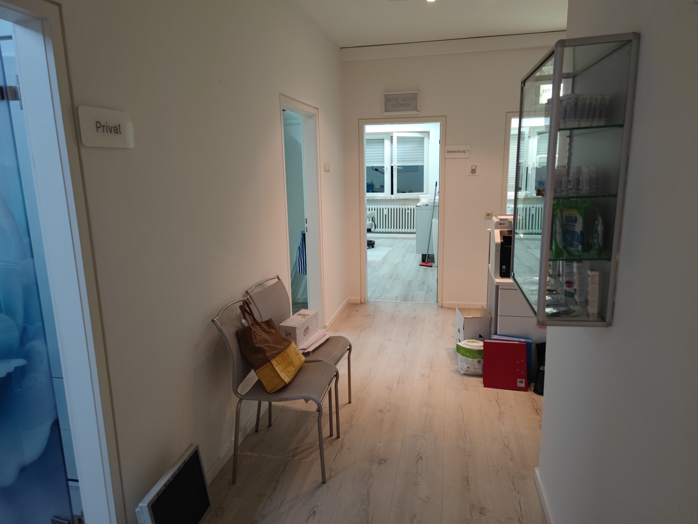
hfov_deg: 49.0
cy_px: 262
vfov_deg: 37.7
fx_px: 766
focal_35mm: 38
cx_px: 349
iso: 387
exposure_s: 1/100
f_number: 1.95
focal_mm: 7.59
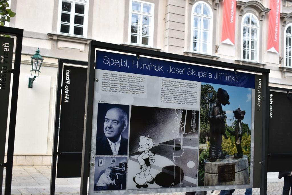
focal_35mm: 44
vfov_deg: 30.9
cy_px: 98
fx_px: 353
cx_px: 146
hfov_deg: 45.0
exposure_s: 1/60
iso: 100
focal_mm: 29
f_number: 4.2
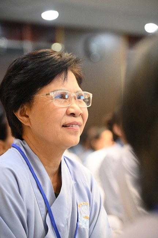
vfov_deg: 17.1
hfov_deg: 11.4
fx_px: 792
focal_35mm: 120
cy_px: 119
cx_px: 79
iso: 16000
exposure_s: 1/125
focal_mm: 120
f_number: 4
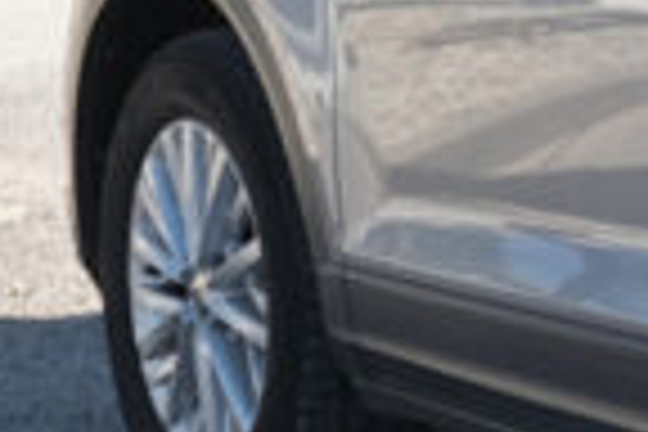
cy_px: 61
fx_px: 4860
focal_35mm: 270
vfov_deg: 5.1
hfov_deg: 7.1
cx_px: 1701
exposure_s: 1/125
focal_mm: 25.6
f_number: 9
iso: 160
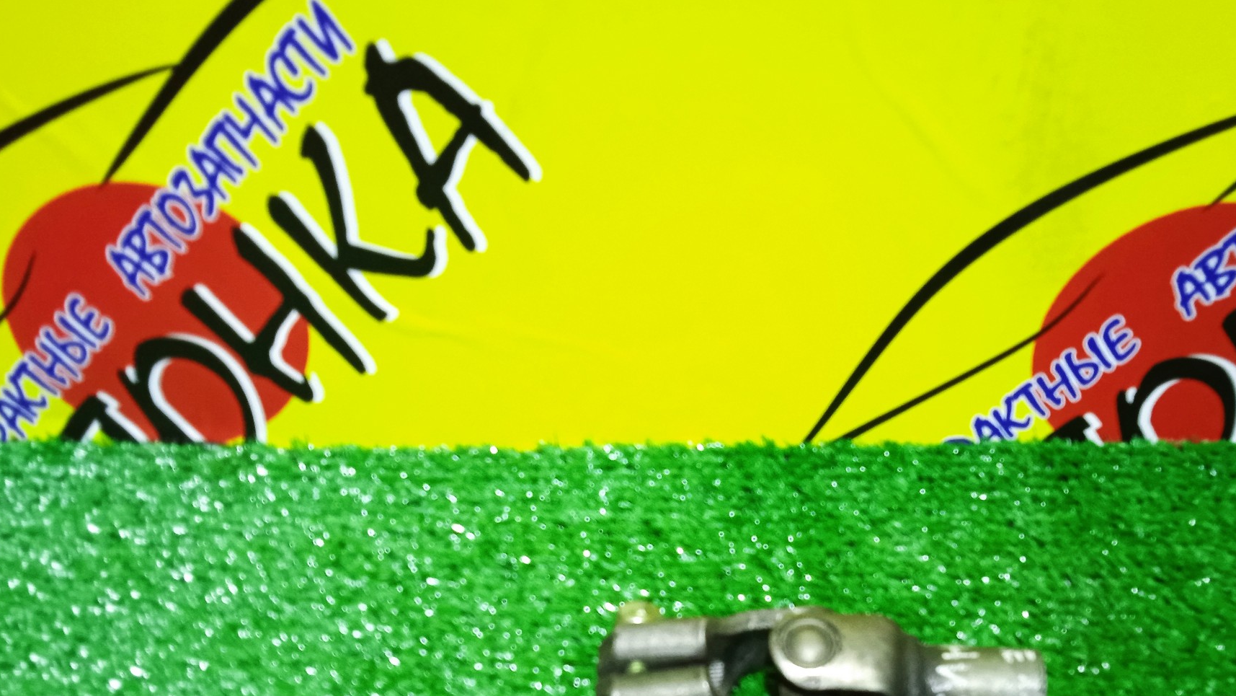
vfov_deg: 31.8
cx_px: 684
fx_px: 1213
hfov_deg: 53.9
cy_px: 458
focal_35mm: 37
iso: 791
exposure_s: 1/20
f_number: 2.2
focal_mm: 3.43
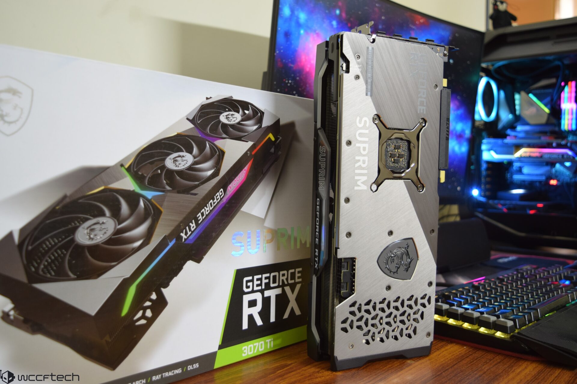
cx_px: 288
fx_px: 577
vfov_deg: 36.9
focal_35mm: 36
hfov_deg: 53.1
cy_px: 192
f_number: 4
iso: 400
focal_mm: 24
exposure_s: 1/10
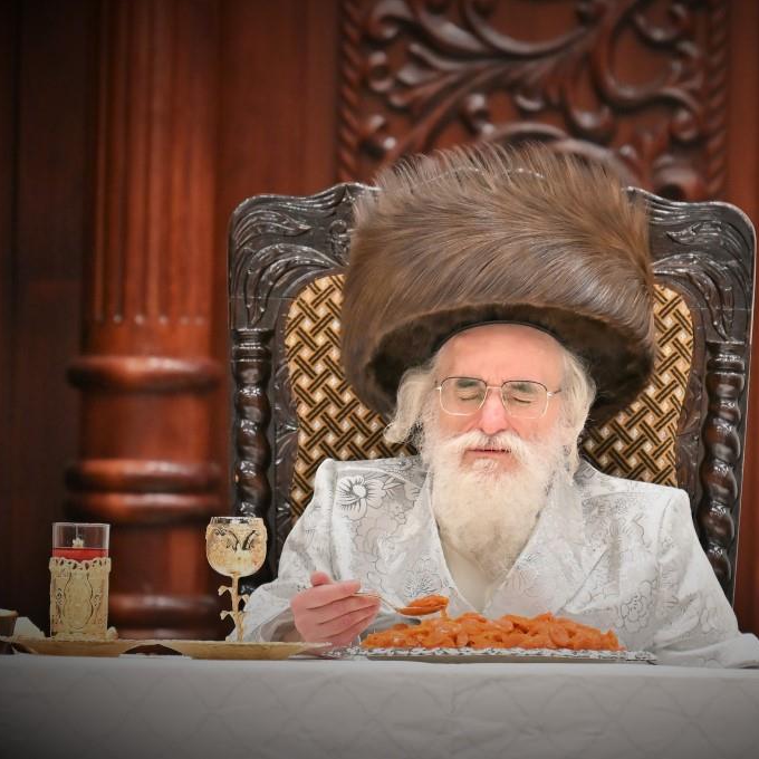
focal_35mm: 384
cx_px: 493
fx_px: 9526
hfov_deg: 4.6
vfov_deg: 4.6
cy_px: 380
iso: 320
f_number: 2.8
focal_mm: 200
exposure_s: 1/320
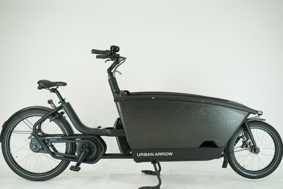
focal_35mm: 45
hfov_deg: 43.6
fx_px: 354
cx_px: 140
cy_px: 92
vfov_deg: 29.9
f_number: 5.6
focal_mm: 44
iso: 1600
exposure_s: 1/200
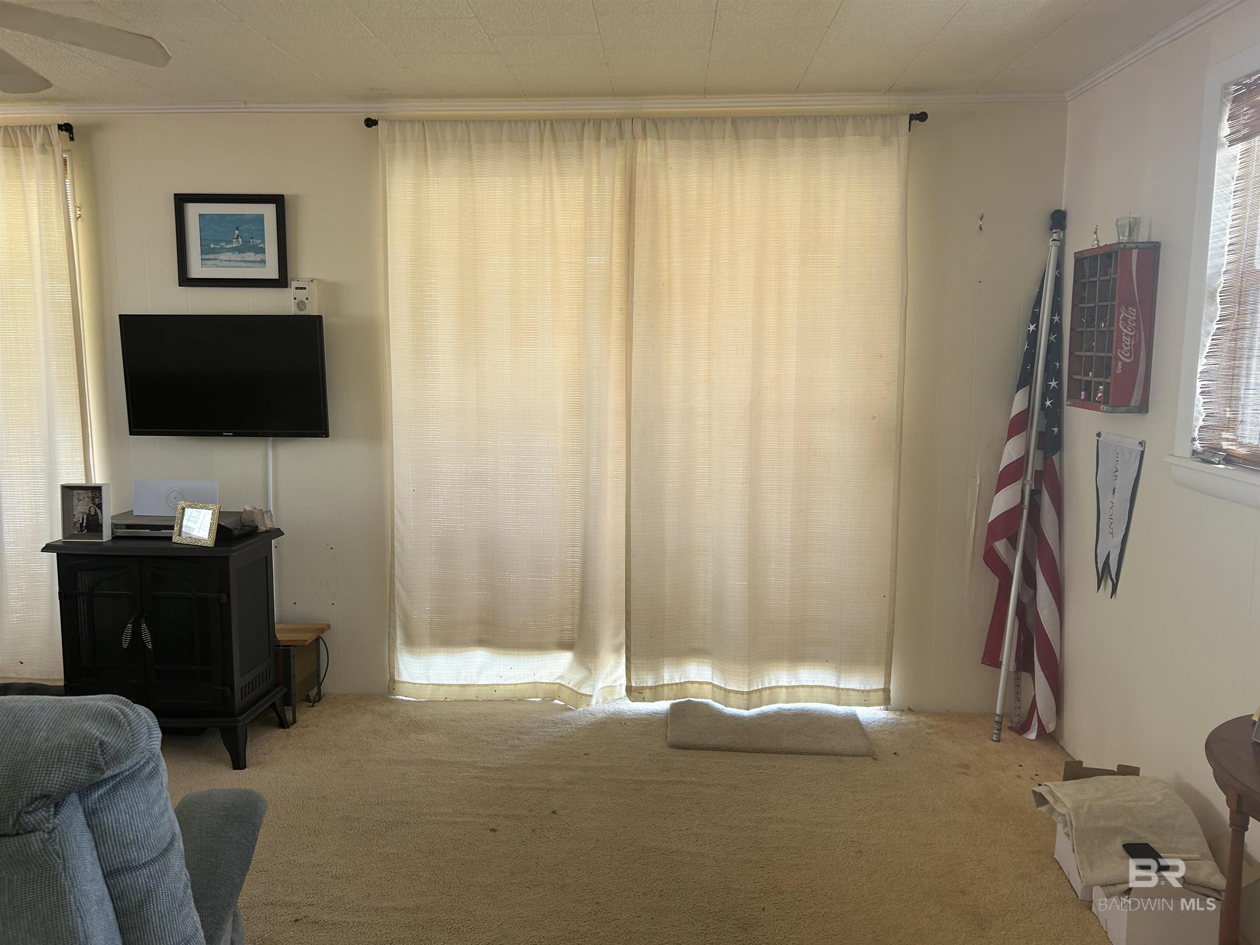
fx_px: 946
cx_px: 630
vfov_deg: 53.1
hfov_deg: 67.3
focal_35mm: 26
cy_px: 472
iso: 80
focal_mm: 5.7
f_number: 1.5
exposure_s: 1/121
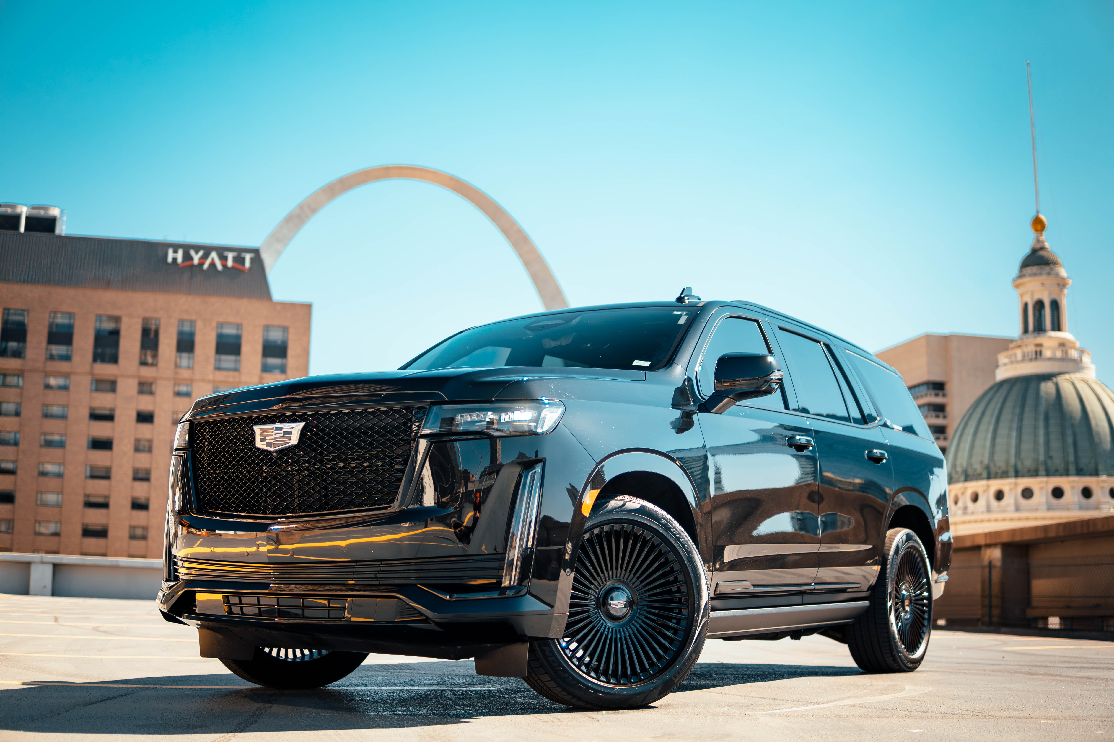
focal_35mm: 45
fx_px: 1392
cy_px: 371
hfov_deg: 43.6
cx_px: 557
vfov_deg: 29.9
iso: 100
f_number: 1.4
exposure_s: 1/800
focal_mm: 30
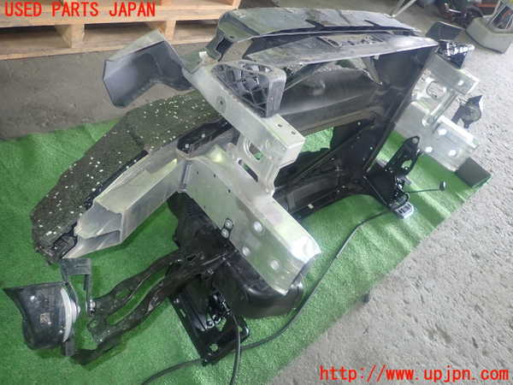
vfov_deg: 54.9
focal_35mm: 25
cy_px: 192
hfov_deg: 69.4
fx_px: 370
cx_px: 256
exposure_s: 1/30
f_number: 2
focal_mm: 4.5
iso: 200
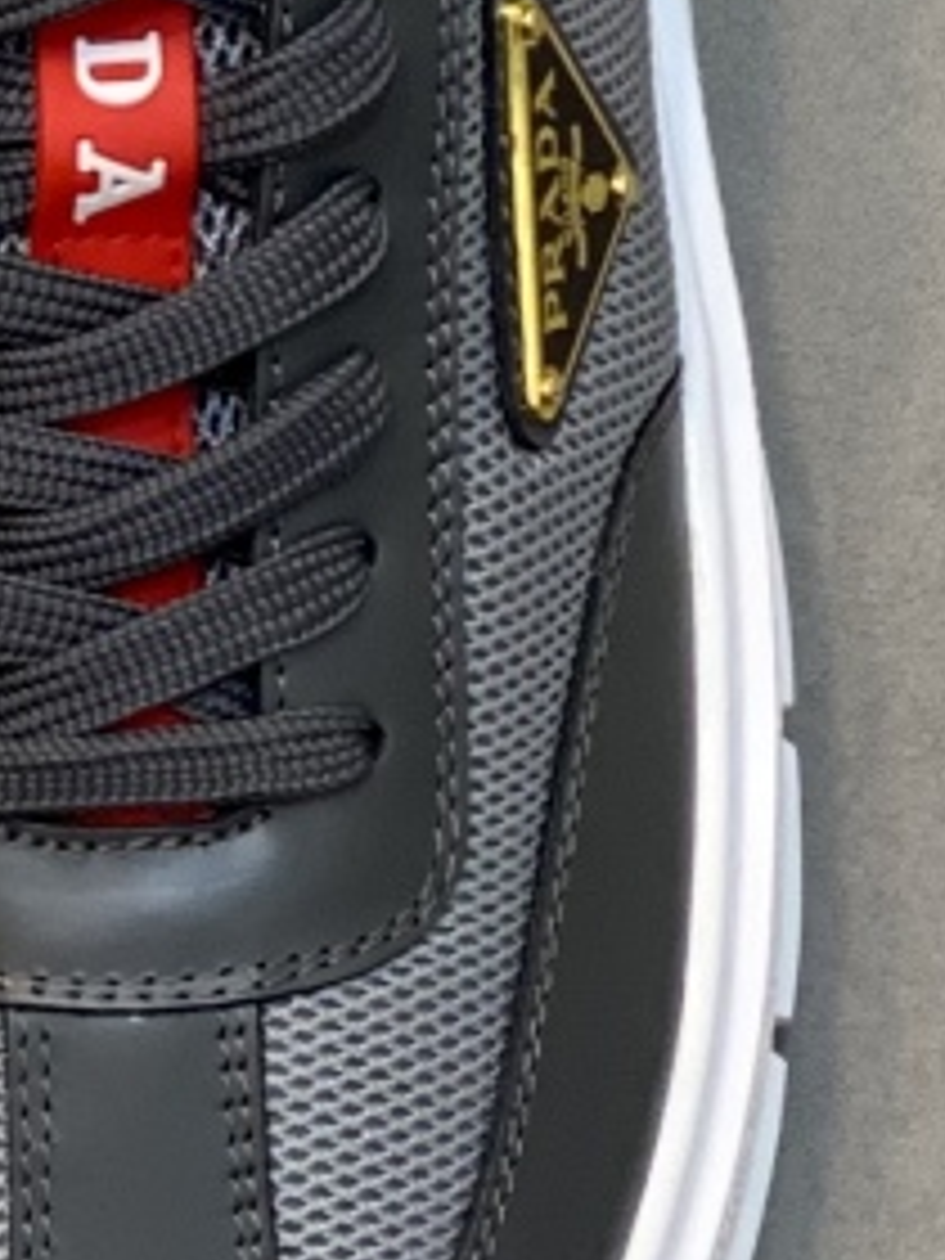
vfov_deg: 7.4
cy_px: 508
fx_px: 9719
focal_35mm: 267
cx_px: -711
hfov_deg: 5.5
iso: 125
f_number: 2
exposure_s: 1/100
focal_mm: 6
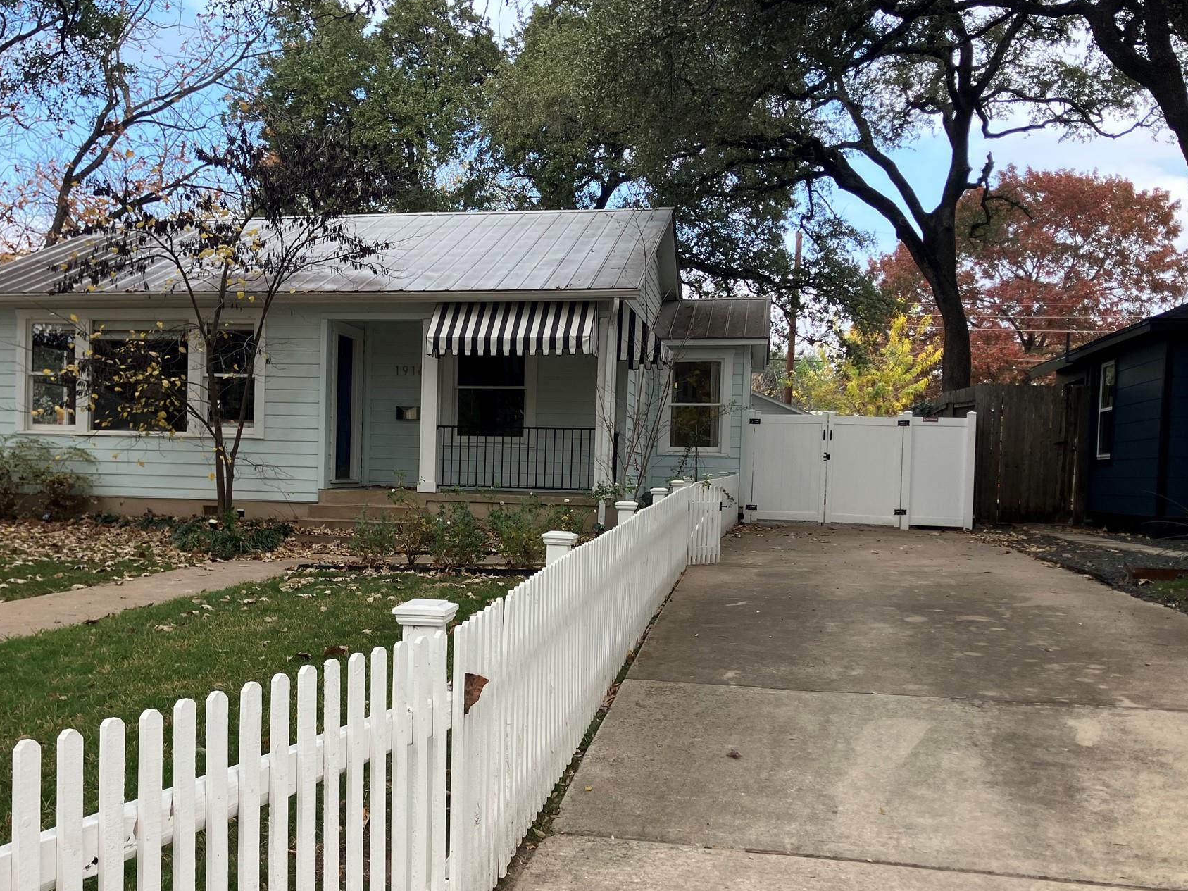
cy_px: 532
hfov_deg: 53.6
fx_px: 1167
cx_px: 482
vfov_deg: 41.6
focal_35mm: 34
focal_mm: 3.99
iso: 32
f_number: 1.8
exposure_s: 1/398
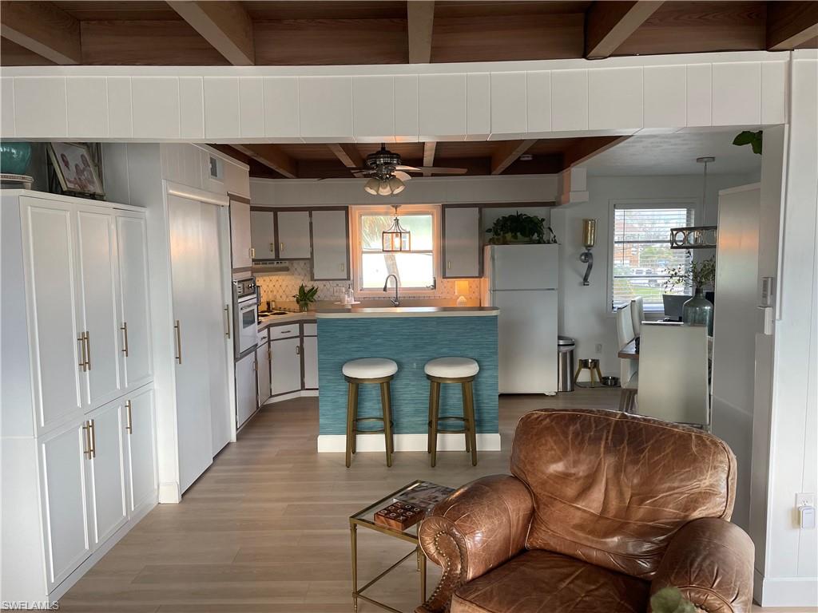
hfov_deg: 67.3
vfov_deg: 53.1
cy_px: 306
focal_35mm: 26
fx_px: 614
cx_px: 409
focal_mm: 4.2
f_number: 1.6
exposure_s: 1/120
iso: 125
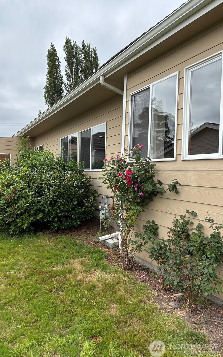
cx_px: 90
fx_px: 272
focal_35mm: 28
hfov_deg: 44.3
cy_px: 179
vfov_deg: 66.5
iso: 50
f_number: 1.6
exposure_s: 1/1949
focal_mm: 5.96
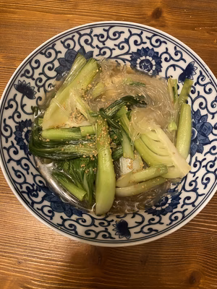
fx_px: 217
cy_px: 144
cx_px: 108
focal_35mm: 26
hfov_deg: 53.1
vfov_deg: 67.3
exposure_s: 1/25
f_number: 1.8
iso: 500
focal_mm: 4.25
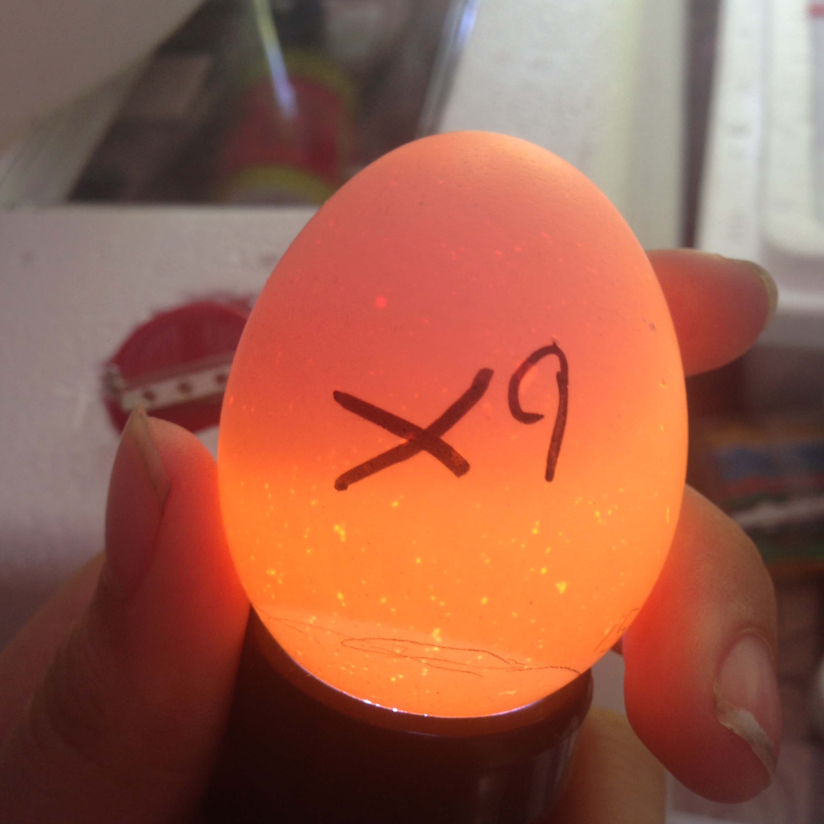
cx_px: 411
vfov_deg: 42.8
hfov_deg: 42.8
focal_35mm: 39
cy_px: 456
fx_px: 1050
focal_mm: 4.12
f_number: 2.4
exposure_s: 1/20
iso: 50
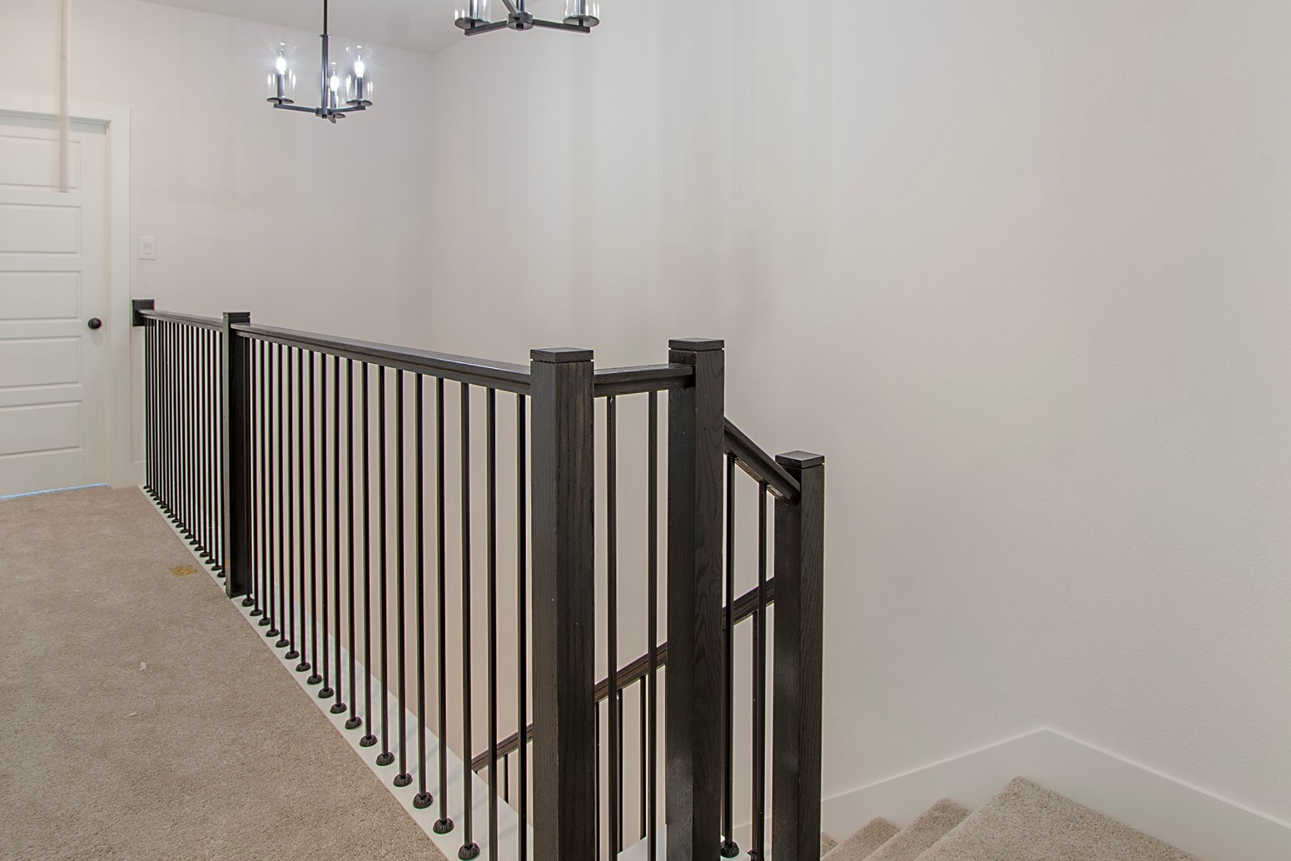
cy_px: 284
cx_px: 664
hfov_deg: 81.2
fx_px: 753
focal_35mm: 21
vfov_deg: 58.1
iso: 100
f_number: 7.1
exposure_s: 1/20
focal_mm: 10
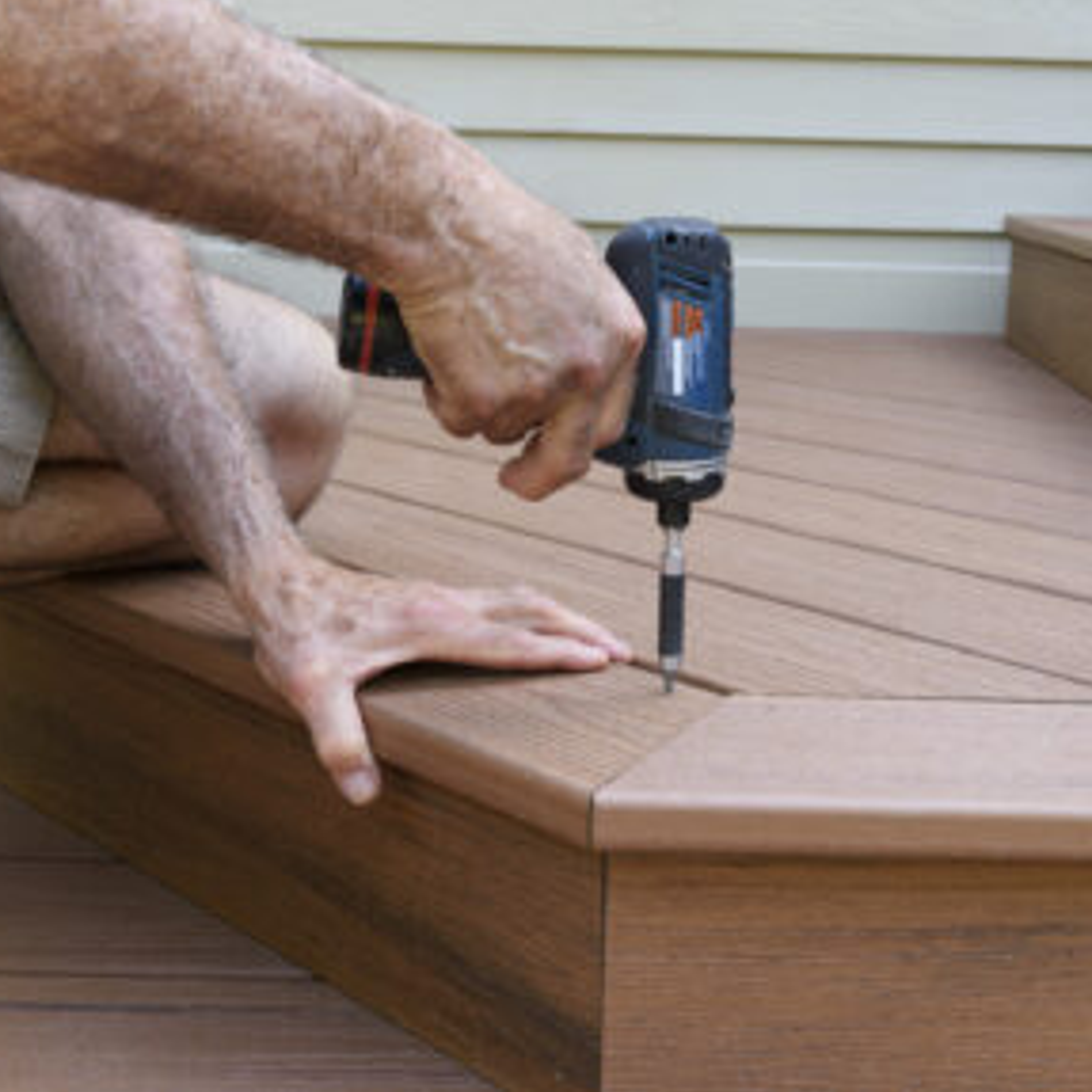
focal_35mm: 49
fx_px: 1749
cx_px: 744
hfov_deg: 34.3
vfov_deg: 34.7
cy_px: 544
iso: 400
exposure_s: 1/50
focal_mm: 38
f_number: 9
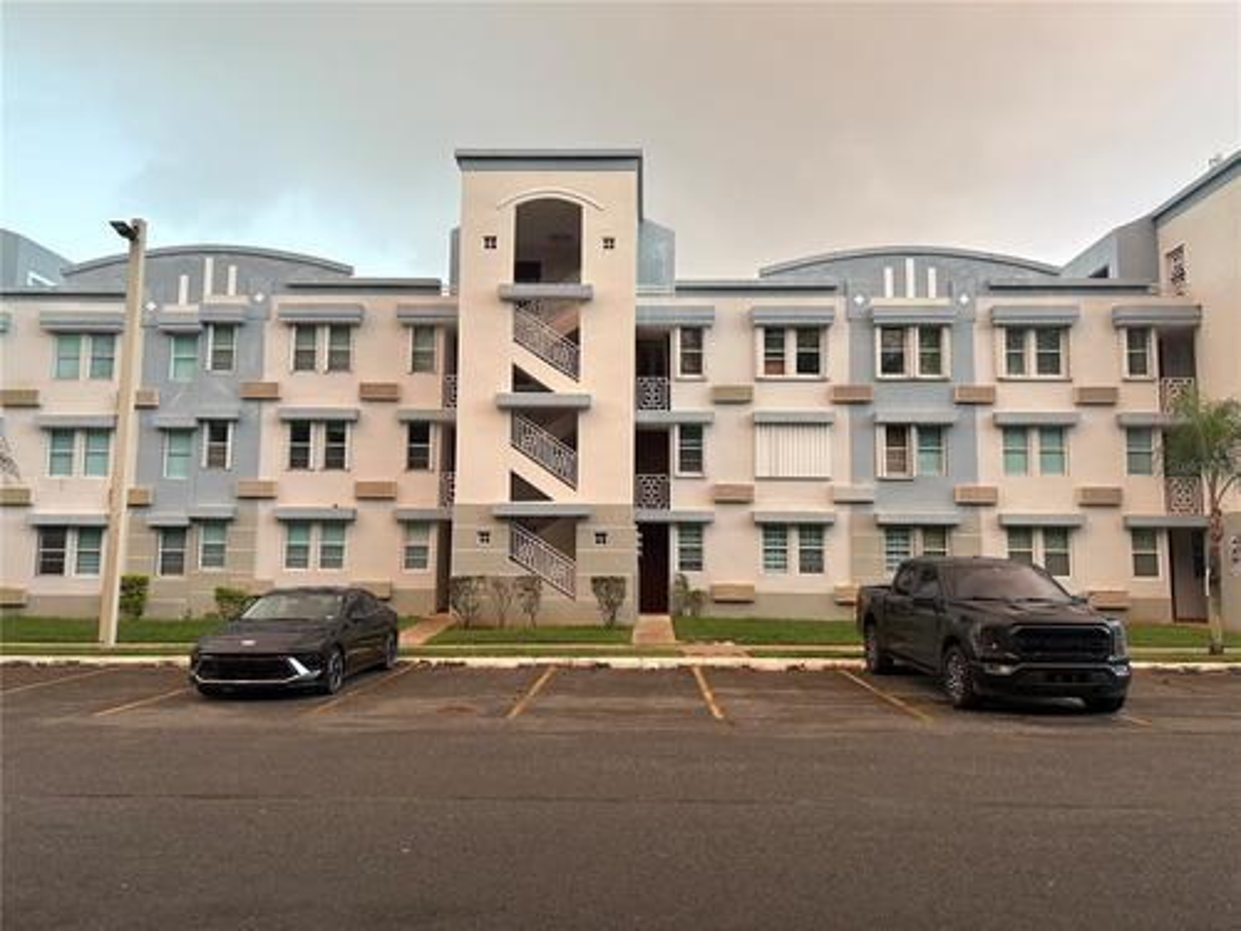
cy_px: 466
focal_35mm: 26
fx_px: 932
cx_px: 620
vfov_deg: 53.1
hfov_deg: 67.3
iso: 80
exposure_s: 1/122
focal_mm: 5.96
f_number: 1.6
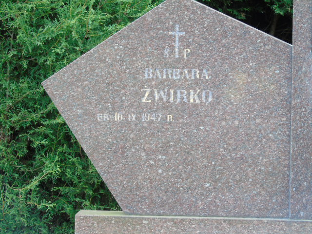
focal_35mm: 162
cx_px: 156
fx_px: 1460
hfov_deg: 12.2
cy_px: 117
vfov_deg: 9.2
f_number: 4.9
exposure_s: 1/125
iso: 250
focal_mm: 29
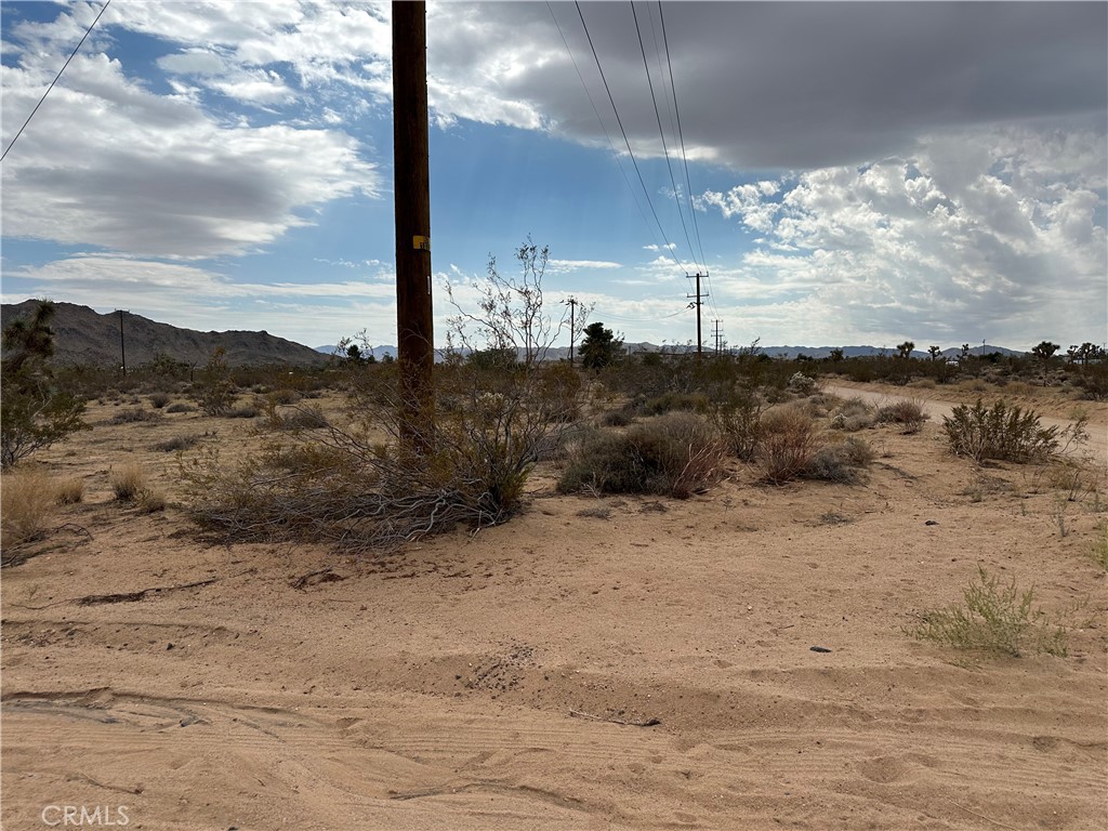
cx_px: 554
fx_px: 768
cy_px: 416
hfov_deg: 71.6
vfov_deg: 56.8
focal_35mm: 24
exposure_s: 1/9709
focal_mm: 6.86
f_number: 1.78
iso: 80
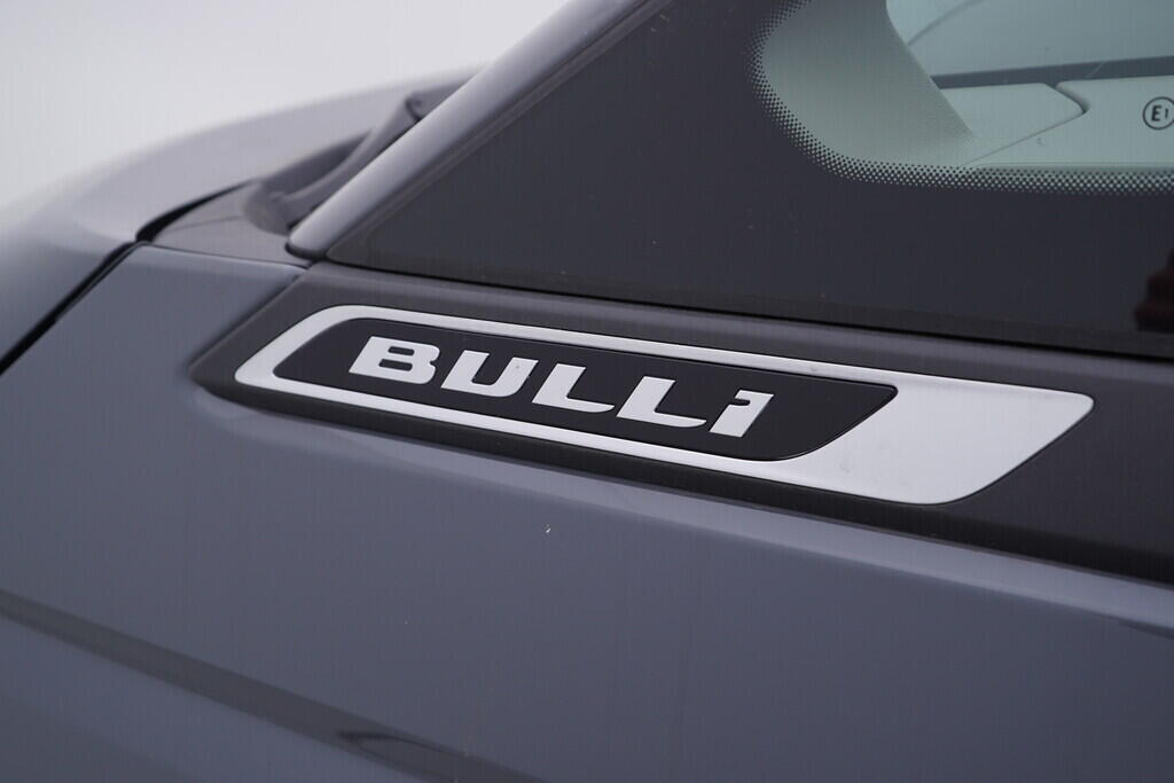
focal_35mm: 36
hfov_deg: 53.1
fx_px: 1174
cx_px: 587
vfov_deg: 36.9
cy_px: 392
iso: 125
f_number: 4
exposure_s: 1/80
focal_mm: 24
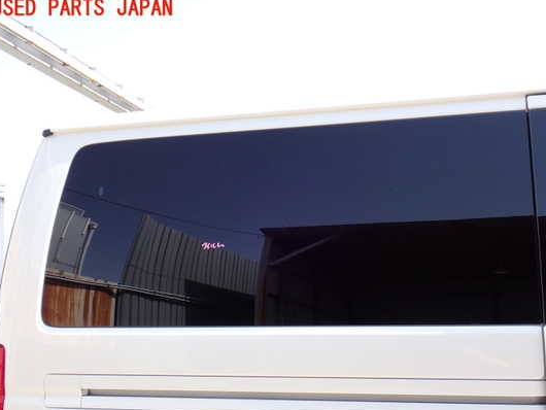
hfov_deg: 43.8
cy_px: 228
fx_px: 679
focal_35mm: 43
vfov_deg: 33.6
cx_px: 295
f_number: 3.5
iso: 100
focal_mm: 6.83
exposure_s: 1/200
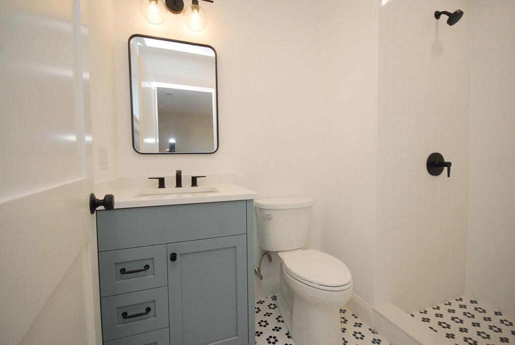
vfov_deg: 77.5
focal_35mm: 15
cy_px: 172
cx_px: 258
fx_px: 215
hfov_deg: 100.3
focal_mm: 10
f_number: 5
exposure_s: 1/100
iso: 400
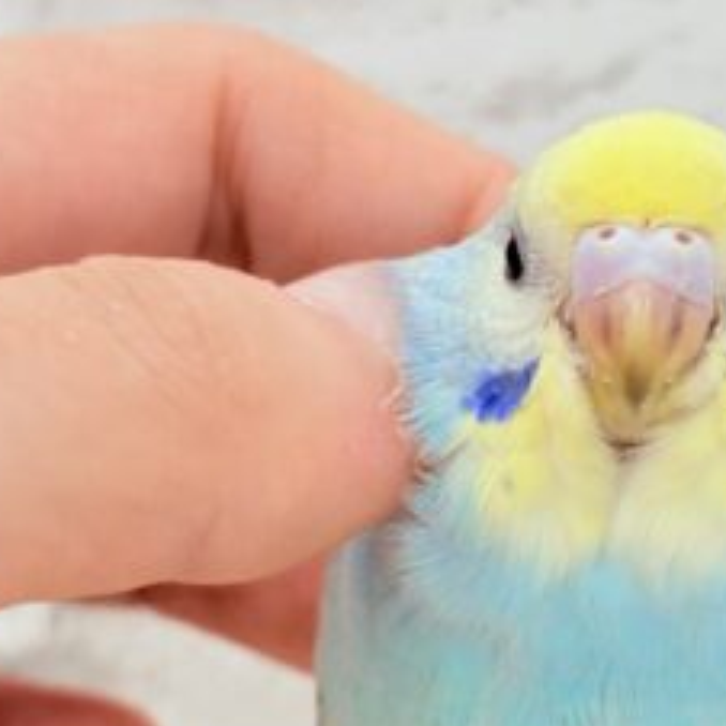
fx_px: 3085
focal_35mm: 130
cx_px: 620
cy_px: 562
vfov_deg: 13.4
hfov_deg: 13.3
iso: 100
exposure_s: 1/100
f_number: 1.6
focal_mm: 5.96
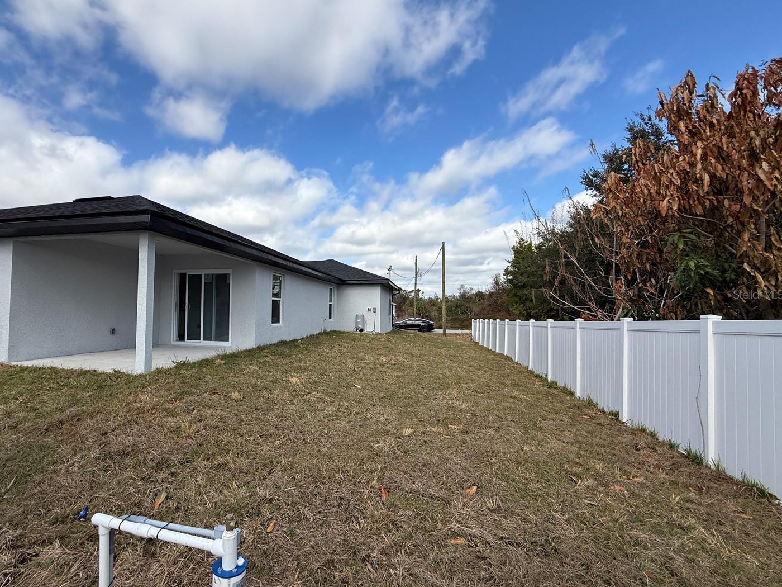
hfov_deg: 94.0
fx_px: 361
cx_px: 339
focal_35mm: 16
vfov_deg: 78.1
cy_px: 294
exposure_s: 1/2024
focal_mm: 2.22
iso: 50
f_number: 2.2
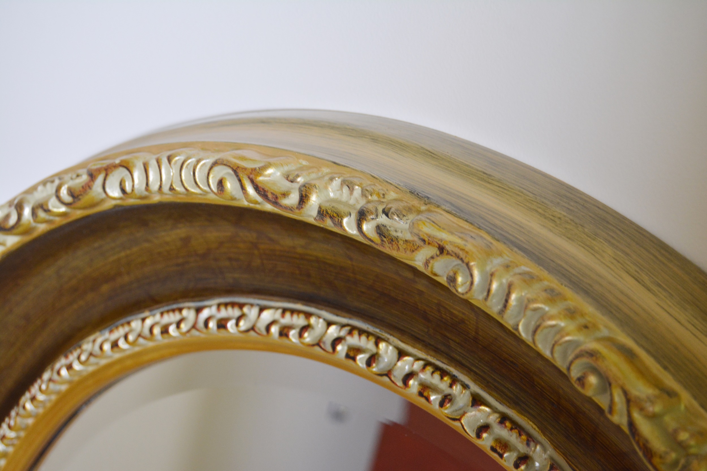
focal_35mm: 72
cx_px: 354
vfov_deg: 18.9
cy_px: 236
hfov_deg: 28.1
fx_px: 1414
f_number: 5.3
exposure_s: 1/50
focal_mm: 48
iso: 800
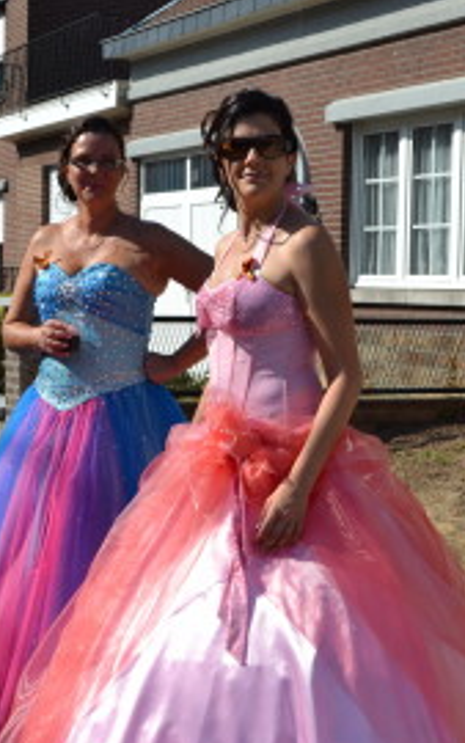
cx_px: 160
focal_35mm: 76
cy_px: 407
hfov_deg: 17.1
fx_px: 1539
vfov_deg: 27.1
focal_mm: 28
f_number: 9
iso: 100
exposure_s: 1/320
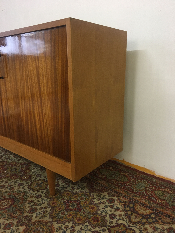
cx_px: 88
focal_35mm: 29
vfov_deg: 61.7
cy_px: 116
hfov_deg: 48.2
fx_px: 195
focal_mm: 4.15
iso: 160
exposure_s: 1/33
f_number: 2.2
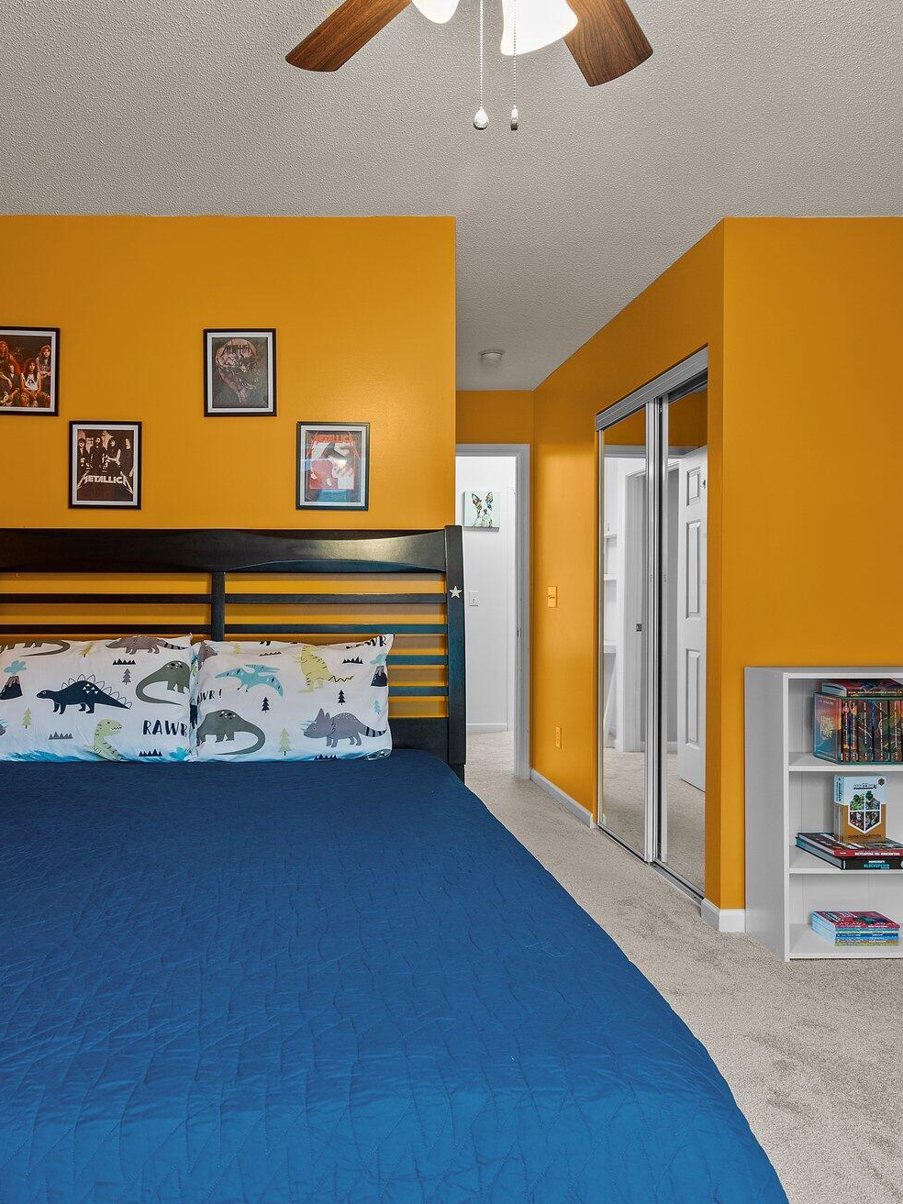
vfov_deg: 71.6
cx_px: 310
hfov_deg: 55.7
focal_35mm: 24
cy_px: 602
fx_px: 835
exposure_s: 1.5
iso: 400
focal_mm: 16
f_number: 8
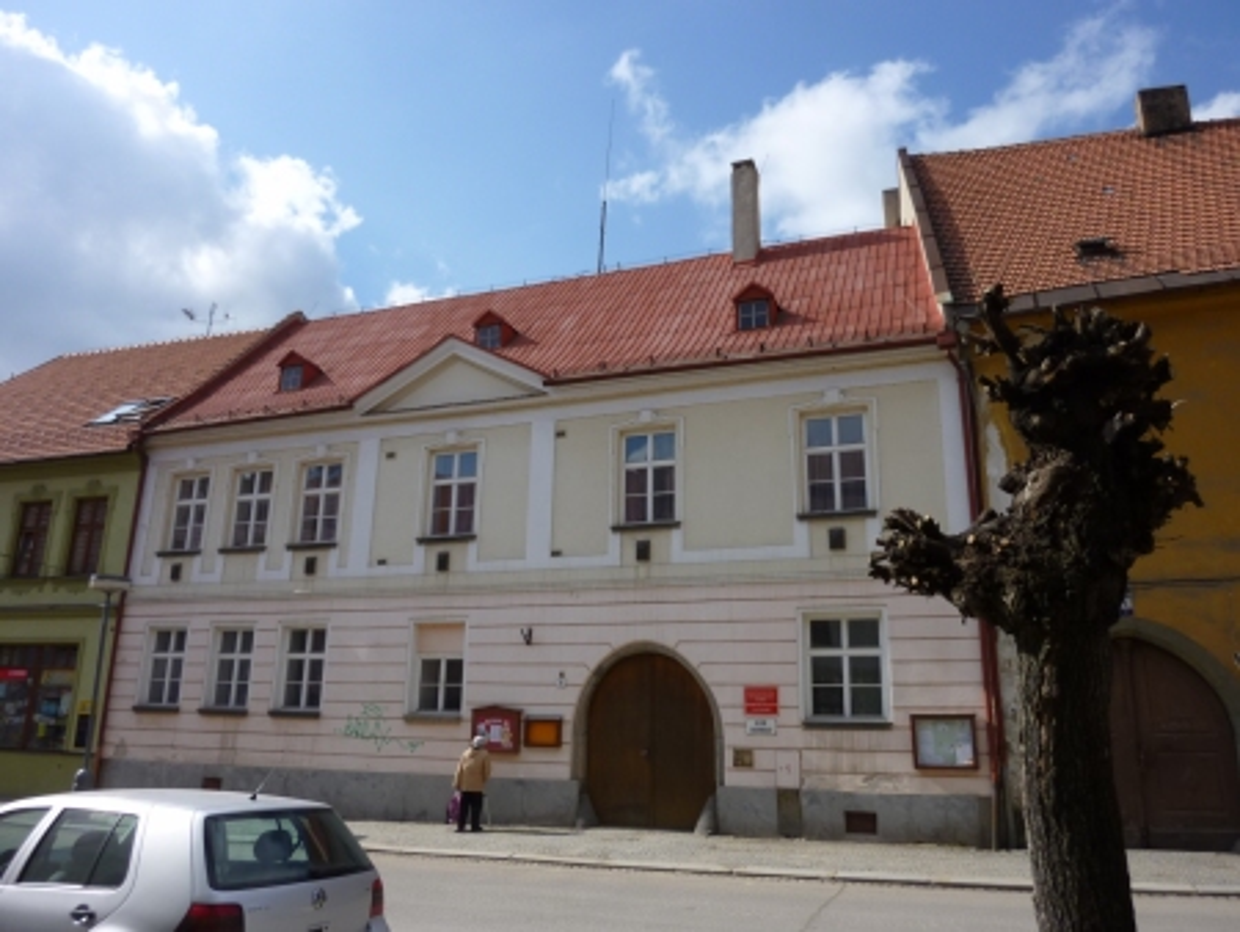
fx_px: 896
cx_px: 620
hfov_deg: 69.4
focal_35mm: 25
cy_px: 466
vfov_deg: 54.9
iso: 80
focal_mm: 4.5
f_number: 3.3
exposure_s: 1/800
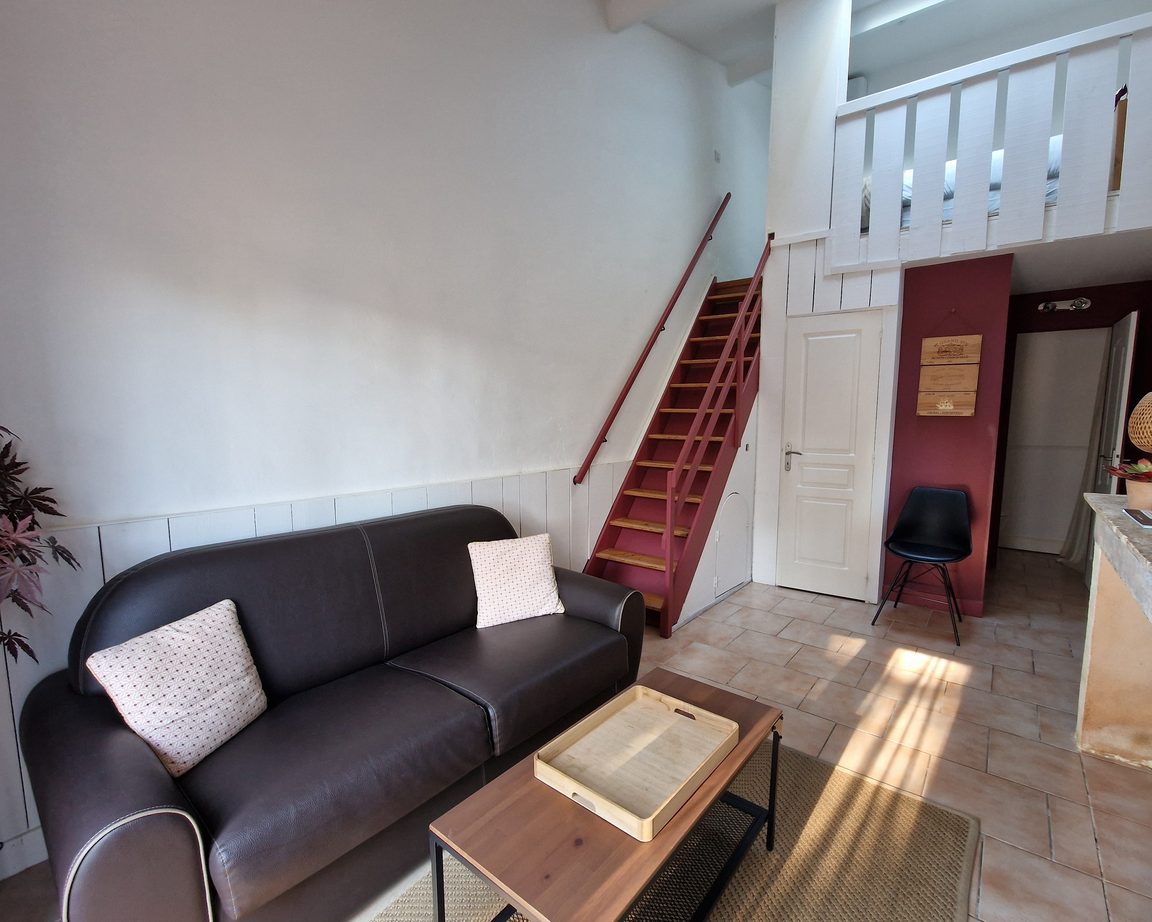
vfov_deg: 88.0
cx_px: 627
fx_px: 477
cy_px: 467
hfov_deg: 100.4
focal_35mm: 14
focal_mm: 2.2
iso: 400
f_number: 2.2
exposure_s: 1/33
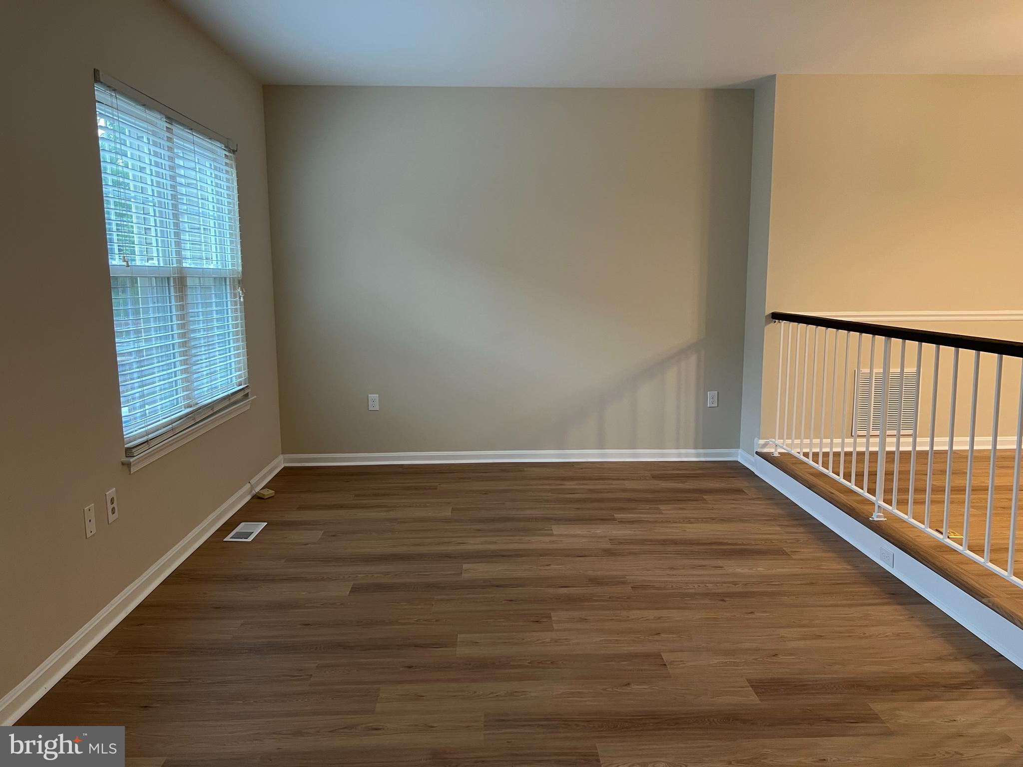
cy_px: 384
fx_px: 768
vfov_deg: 53.1
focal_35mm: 26
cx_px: 512
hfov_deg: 67.3
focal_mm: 5.7
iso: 100
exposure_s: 1/60
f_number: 1.5
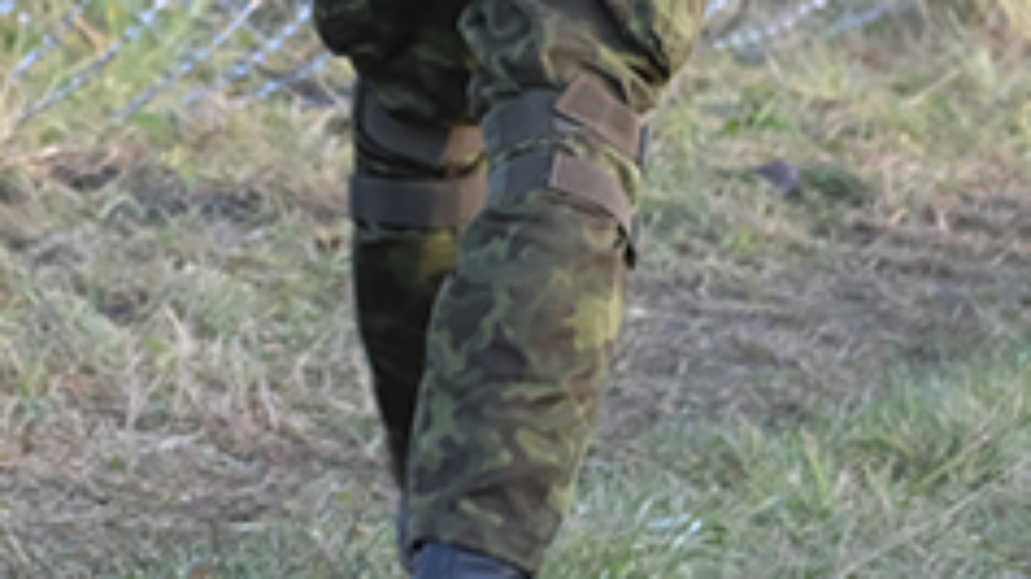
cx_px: -87
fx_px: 19891
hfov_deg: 3.0
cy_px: -481
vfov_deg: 1.7
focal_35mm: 728
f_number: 4.6
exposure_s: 1/60
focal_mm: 107.4
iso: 400
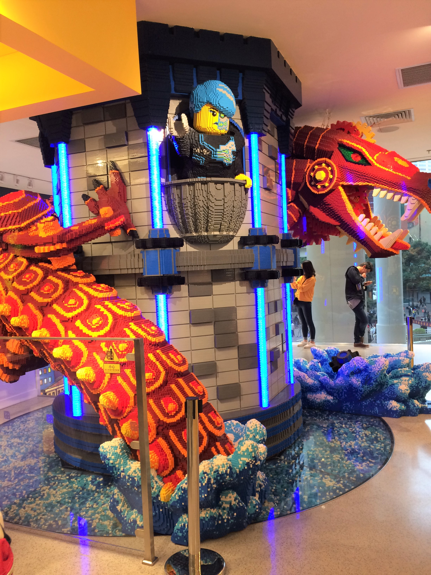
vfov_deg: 61.7
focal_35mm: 29
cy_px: 288
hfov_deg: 48.2
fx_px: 481
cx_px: 216
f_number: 2.2
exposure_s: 1/33
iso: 64
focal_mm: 4.15
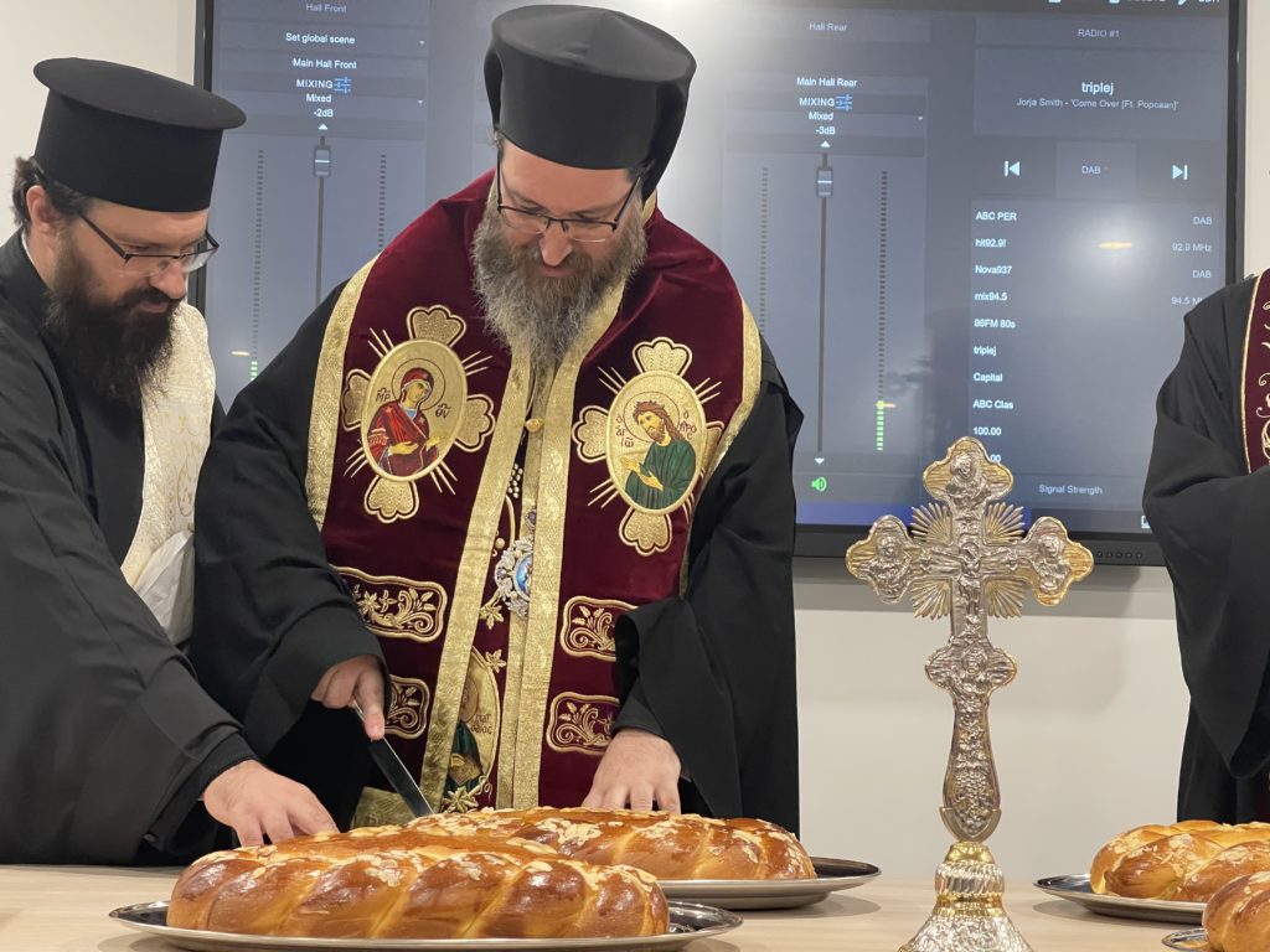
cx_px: 635
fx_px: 2348
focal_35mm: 64
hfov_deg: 30.3
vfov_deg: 22.9
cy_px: 476
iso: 400
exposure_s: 1/50
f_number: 2.2
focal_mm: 7.5
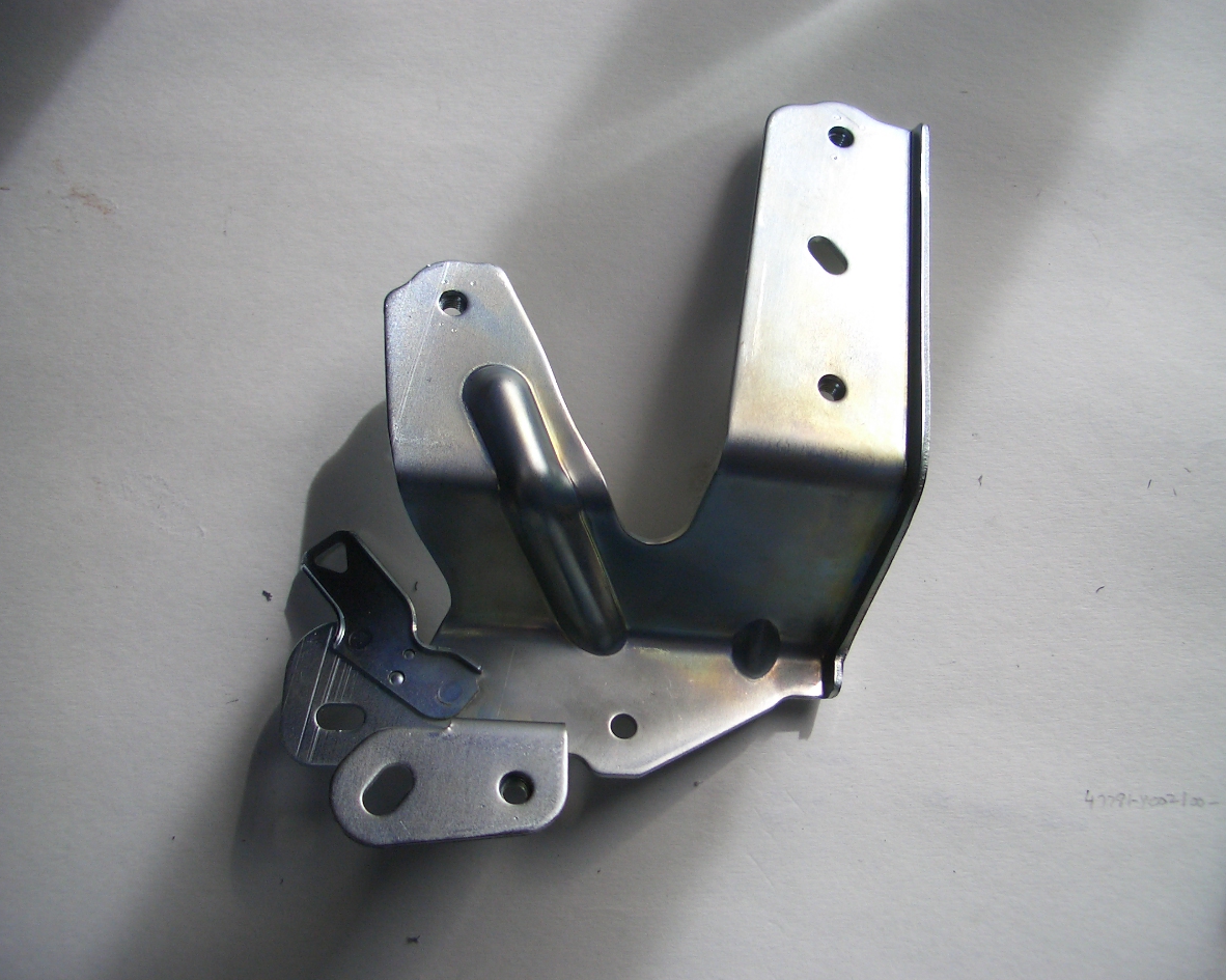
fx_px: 1342
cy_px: 485
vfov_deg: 40.1
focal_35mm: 37
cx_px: 634
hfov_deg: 49.1
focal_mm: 5.8
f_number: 2.6
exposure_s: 1/500
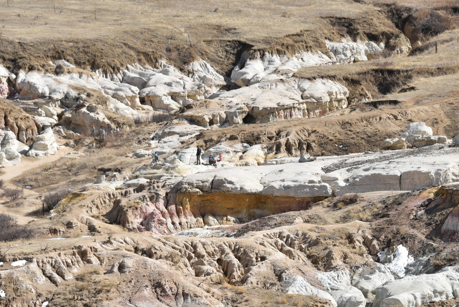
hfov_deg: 11.5
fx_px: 2271
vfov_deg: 7.7
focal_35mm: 178
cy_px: 199
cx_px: 345
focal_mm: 116
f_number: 9
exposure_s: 1/320
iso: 100
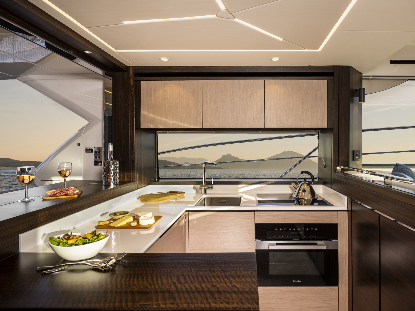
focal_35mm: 19
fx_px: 228
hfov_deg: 84.0
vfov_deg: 68.7
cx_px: 241
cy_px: 158
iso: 200
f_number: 8
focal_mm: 21
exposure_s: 1/90
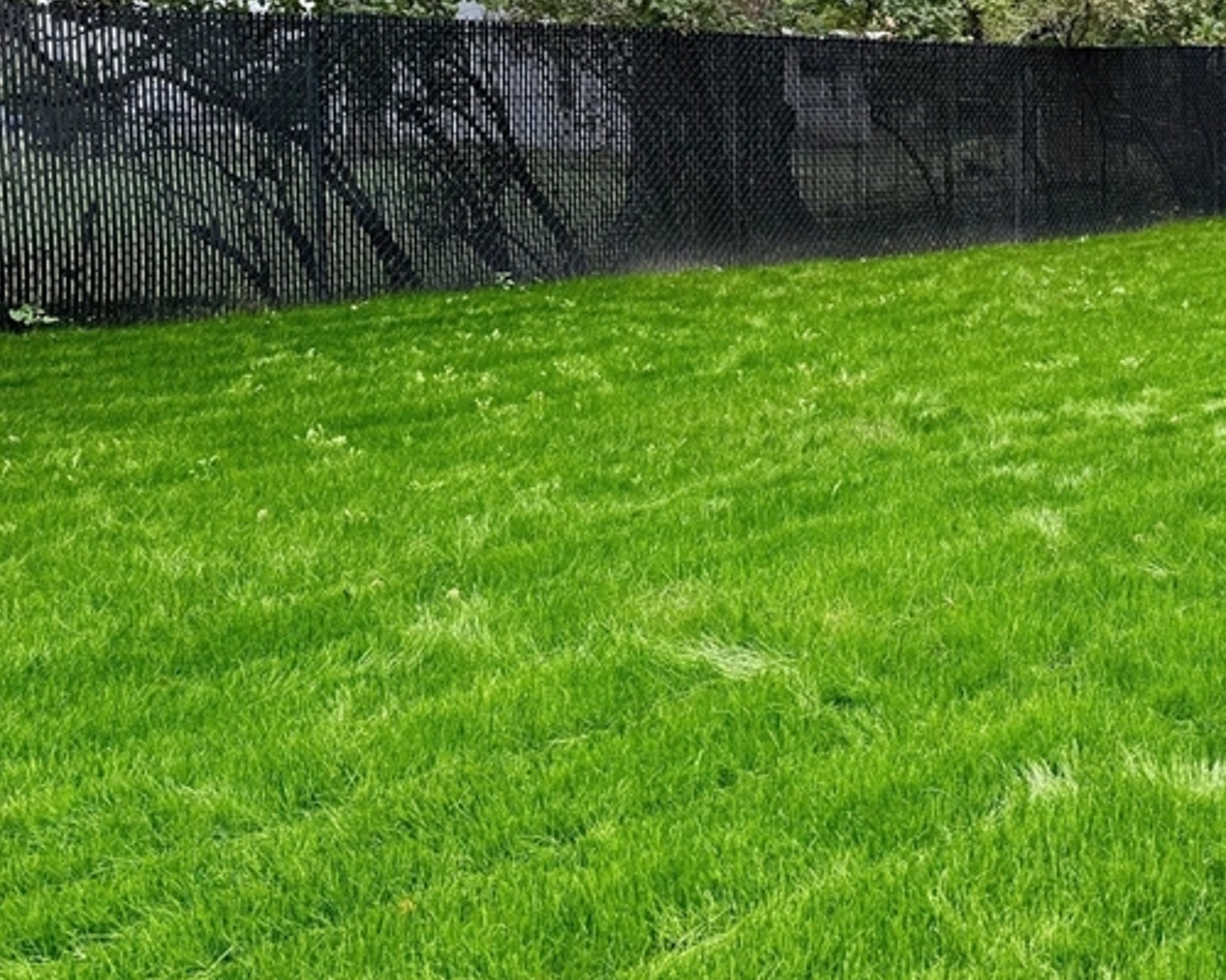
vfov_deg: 31.1
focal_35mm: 48
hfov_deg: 36.3
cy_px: 282
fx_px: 1742
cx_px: 1108
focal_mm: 6.76
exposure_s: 1/277
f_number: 1.78
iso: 64
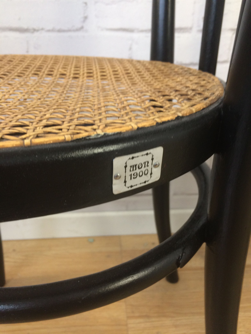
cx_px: 126
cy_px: 167
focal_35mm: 29
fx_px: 280
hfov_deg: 48.2
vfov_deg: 61.7
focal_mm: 4.15
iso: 125
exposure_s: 1/33
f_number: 2.2
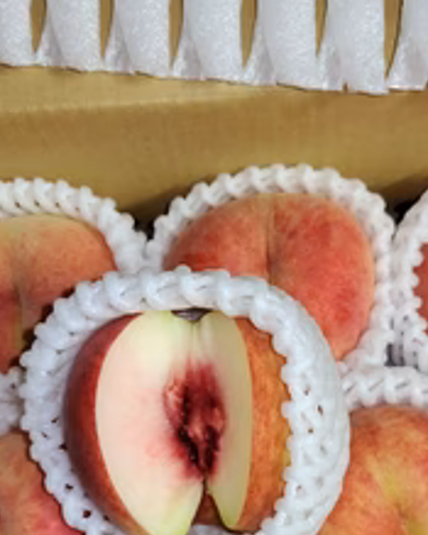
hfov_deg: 36.4
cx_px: 252
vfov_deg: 43.2
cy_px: 408
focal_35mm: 41
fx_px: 650
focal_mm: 5.5
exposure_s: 1/50
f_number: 1.9
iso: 381
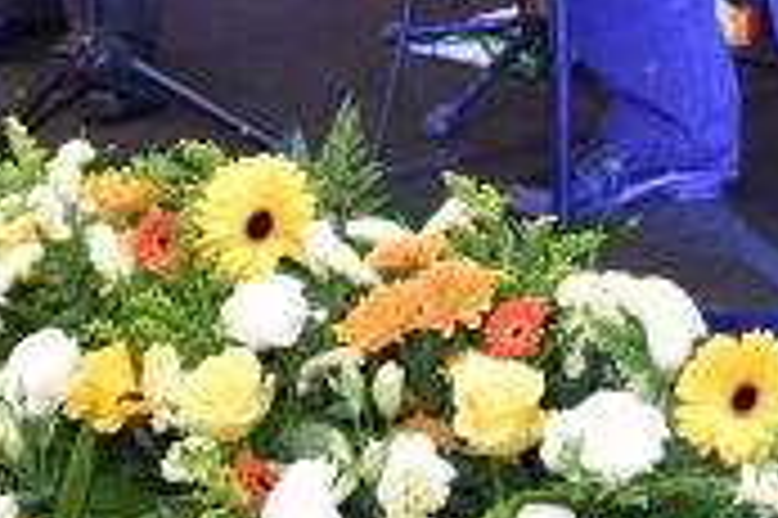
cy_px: -772
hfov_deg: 11.2
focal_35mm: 184
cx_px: 427
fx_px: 3973
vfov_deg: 7.0
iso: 1000
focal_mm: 31
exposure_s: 1/100
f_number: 4
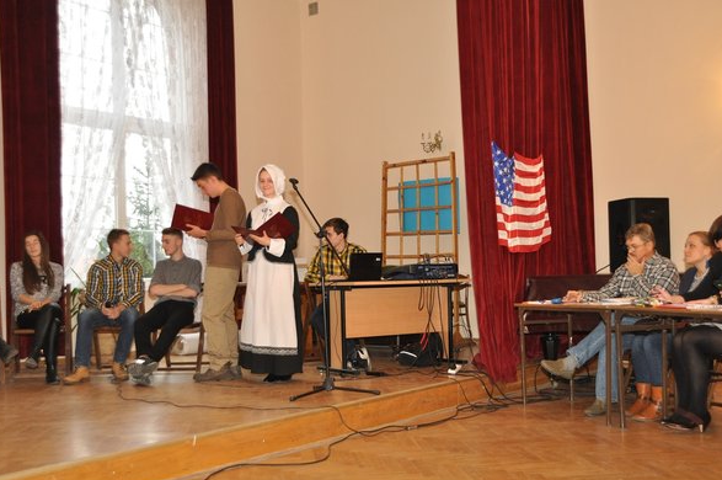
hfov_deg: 46.9
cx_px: 365
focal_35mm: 42
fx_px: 832
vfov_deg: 32.1
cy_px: 265
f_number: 4
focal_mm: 25
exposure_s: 1/60
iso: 800
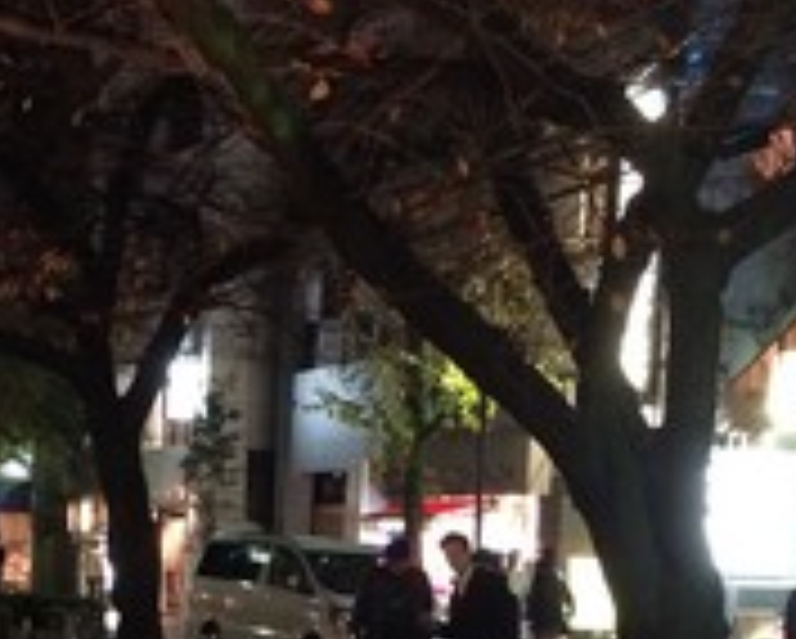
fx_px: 1887
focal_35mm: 80
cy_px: 790
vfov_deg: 18.1
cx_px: 189
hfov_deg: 23.6
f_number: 2.2
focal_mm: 4.15
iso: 400
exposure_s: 1/15
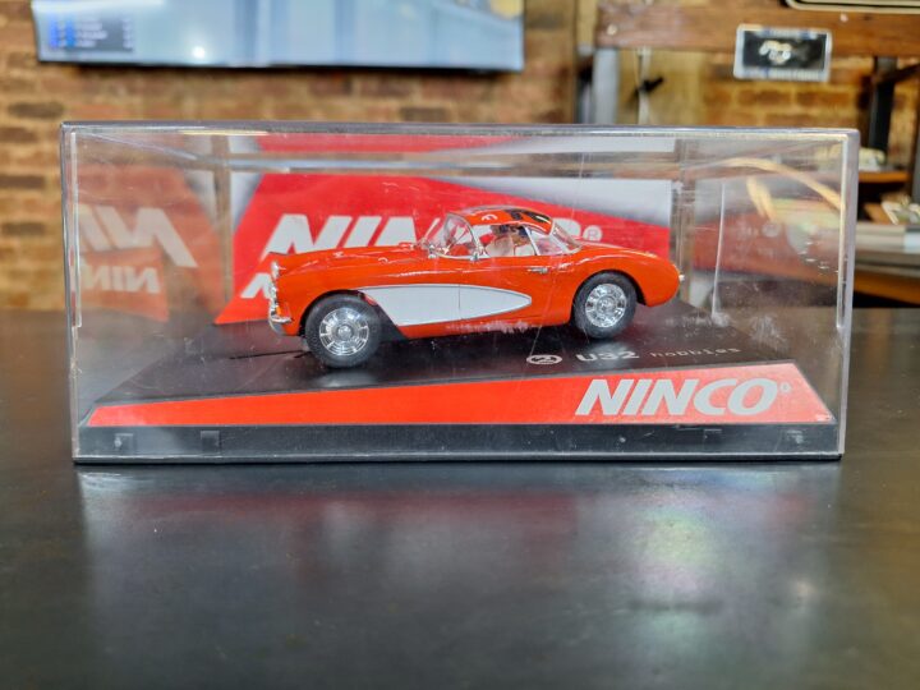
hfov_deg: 73.9
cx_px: 460
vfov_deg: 58.9
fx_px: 611
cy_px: 345
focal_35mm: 23
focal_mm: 5.54
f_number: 1.8
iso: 200
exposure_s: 1/50
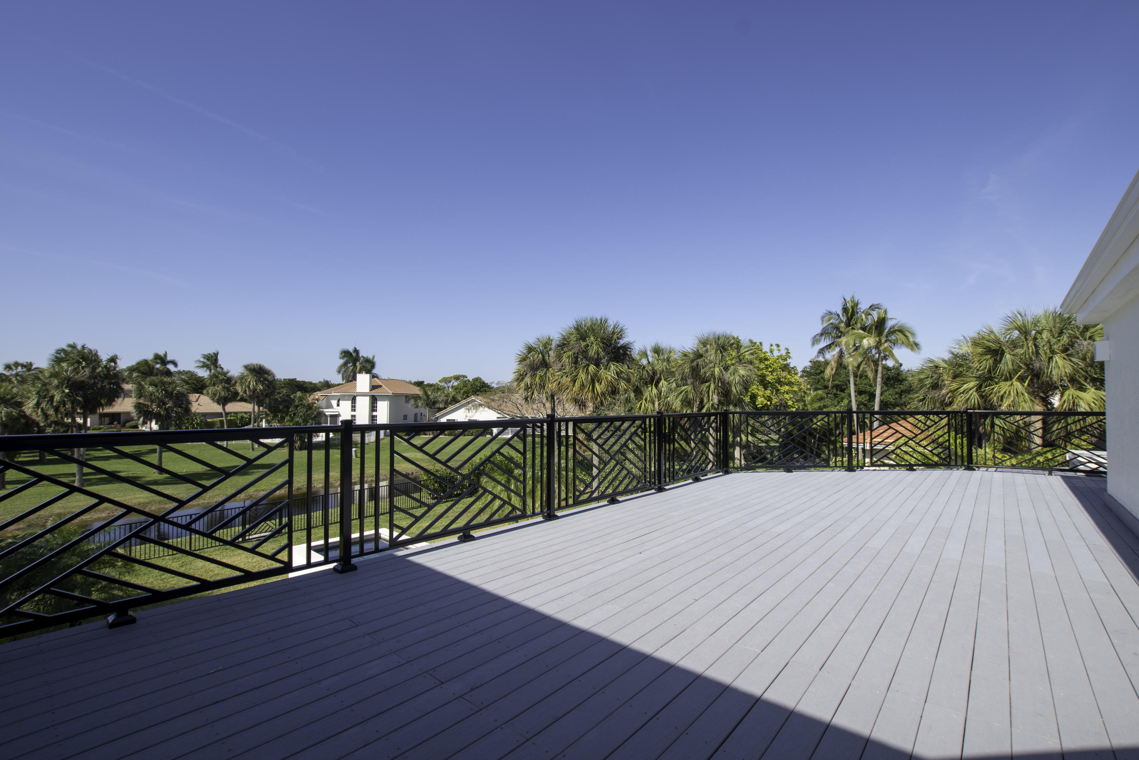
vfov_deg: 77.3
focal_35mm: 15
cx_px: 570
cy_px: 380
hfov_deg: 100.4
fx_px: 475
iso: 125
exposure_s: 1/250
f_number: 9
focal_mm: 10
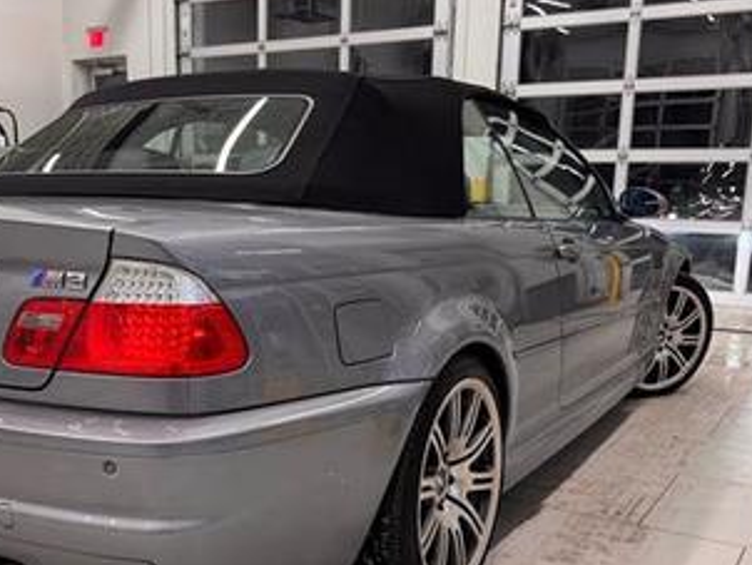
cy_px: 368
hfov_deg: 46.4
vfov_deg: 35.7
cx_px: 291
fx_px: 870
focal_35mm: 40
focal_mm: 6.76
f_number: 1.78
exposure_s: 1/120
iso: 125
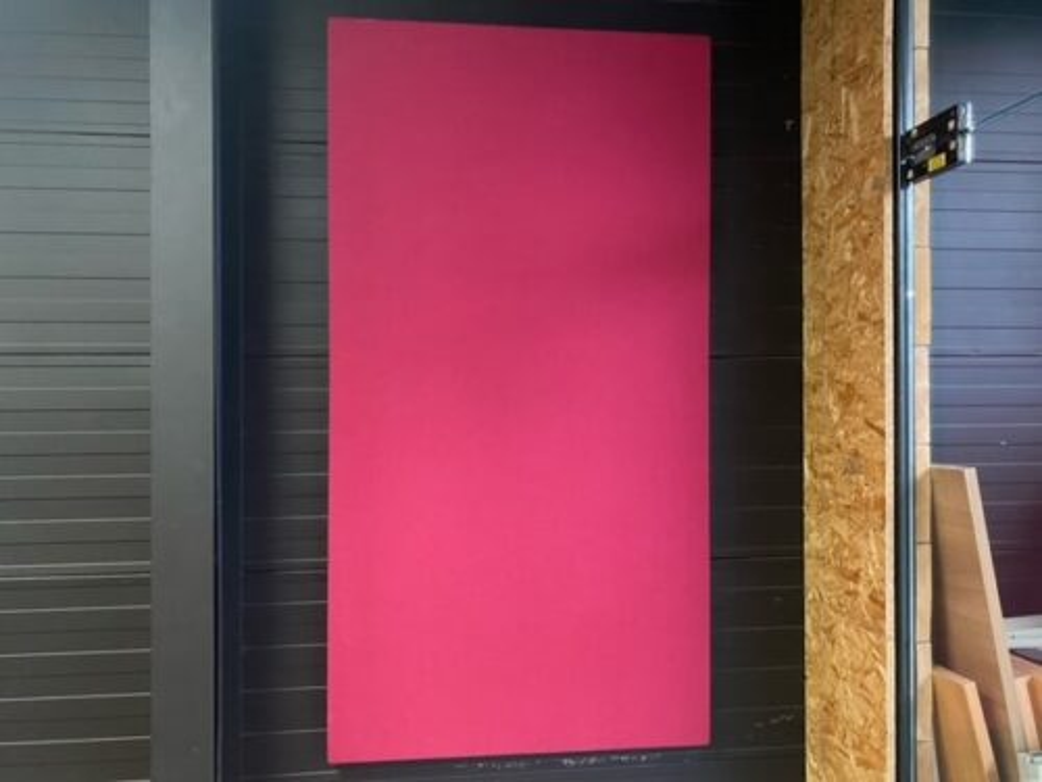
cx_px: 521
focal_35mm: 26
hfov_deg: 67.3
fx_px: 783
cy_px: 391
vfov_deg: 53.1
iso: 500
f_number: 1.8
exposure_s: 1/33
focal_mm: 4.25
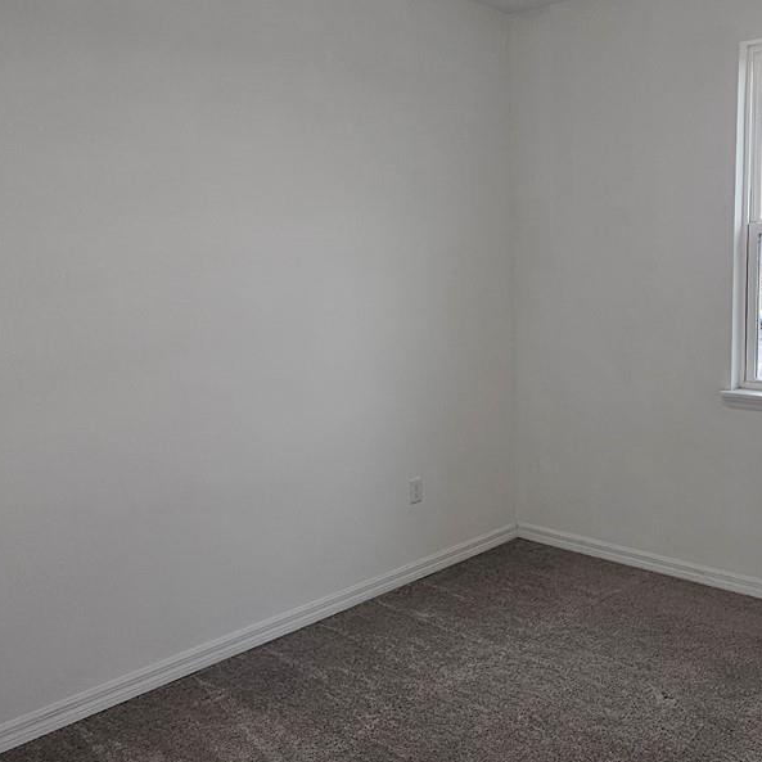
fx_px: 772
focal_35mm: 31
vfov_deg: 52.5
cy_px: 380
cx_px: 560
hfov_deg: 50.6
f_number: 2.2
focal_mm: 2.2
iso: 64
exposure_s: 1/60
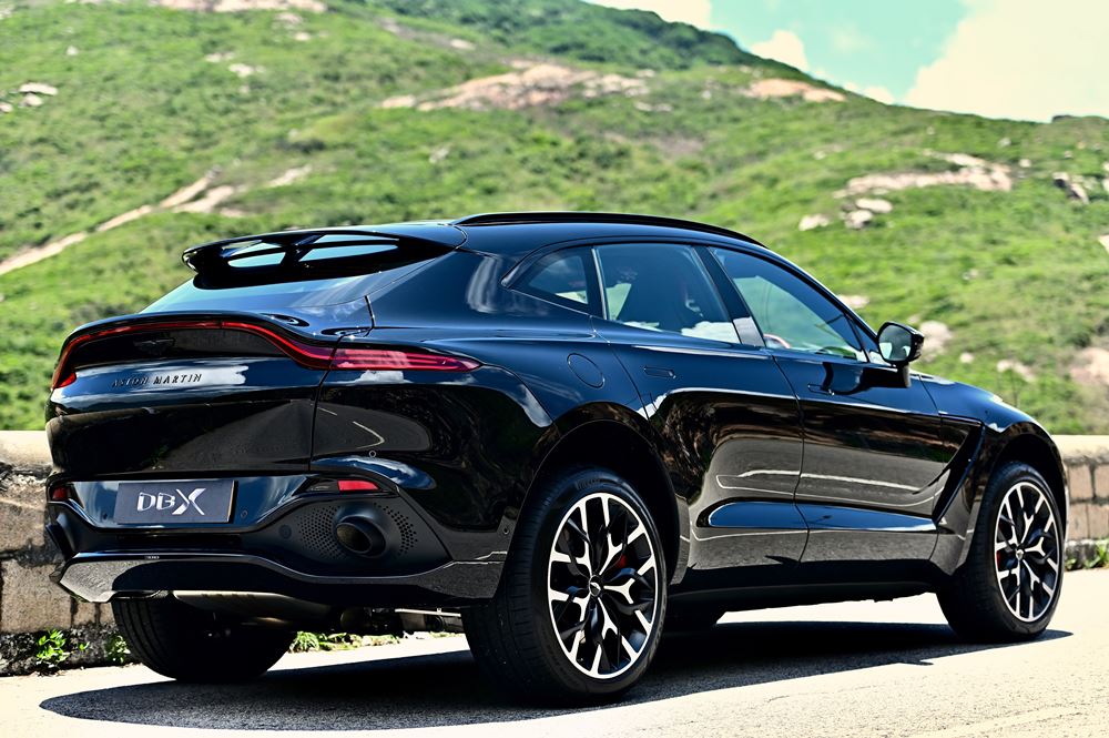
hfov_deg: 28.9
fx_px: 2155
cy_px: 369
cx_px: 554
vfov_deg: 19.4
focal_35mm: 70
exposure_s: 1/2500
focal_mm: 70
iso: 250
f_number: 2.8
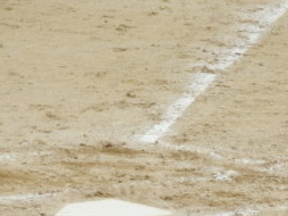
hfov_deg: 7.6
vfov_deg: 5.6
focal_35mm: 262
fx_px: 2177
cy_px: -15
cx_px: 155
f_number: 4.8
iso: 100
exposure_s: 1/800
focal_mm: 17
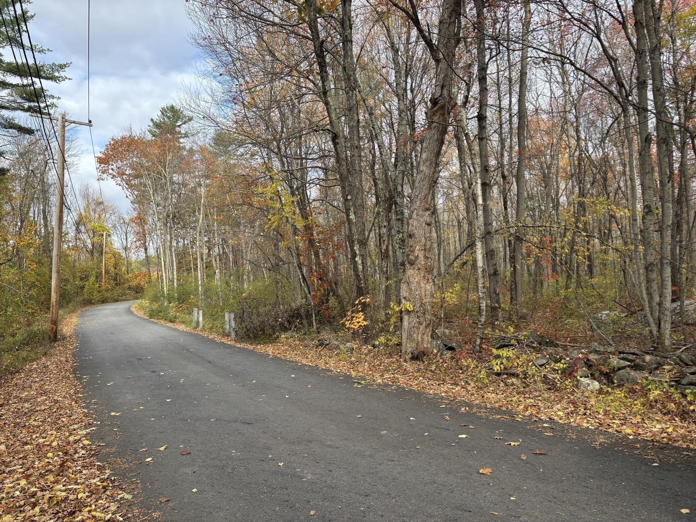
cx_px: 348
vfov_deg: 53.1
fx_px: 523
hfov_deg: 67.3
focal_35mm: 26
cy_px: 261
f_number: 1.6
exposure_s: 1/831
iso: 50
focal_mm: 5.96
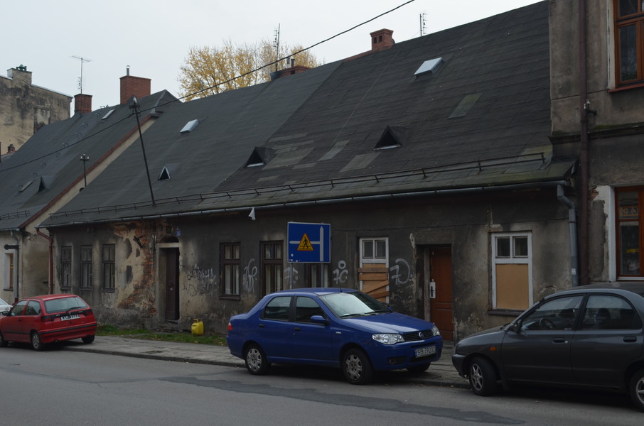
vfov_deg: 29.7
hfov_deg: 43.7
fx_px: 803
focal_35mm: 45
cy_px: 213
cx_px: 322
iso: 200
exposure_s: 1/200
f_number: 7.1
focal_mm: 30
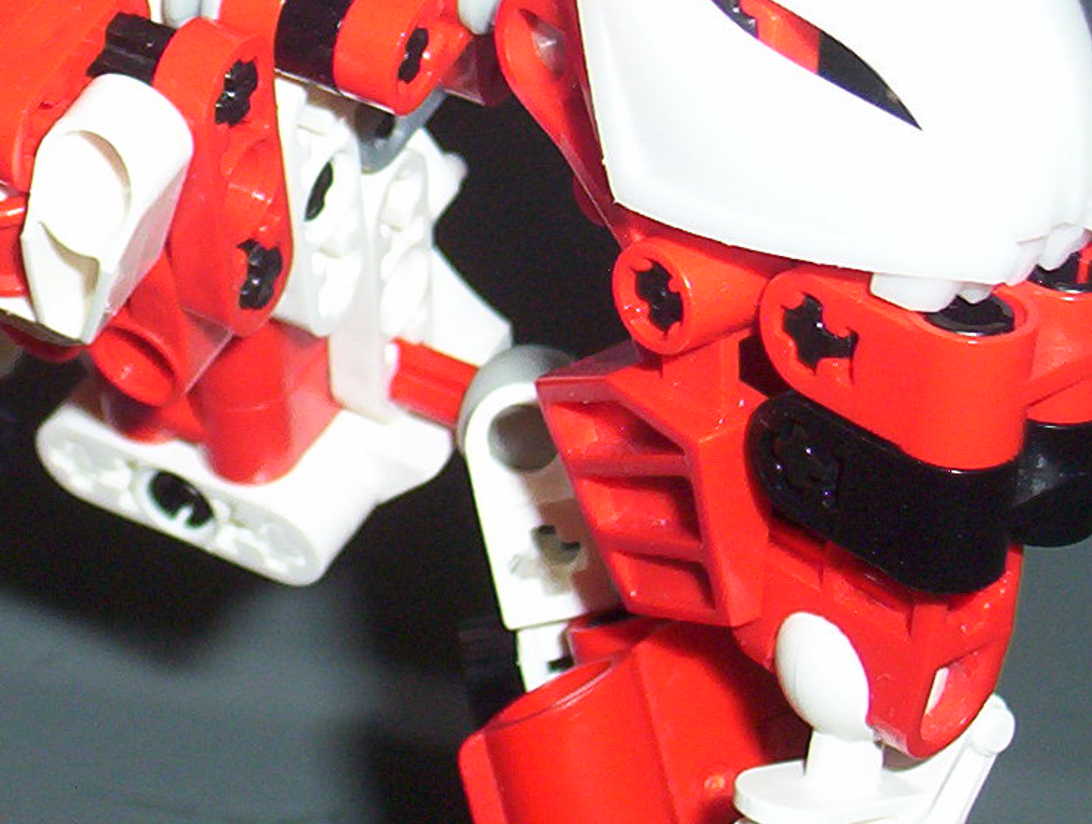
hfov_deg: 13.4
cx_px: 105
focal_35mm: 146
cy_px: 280
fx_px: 4616
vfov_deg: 10.2
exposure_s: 1/80.5
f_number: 3.26
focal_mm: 8.74
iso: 140
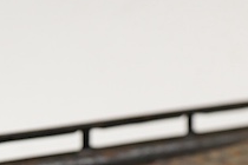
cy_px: 331
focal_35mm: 193
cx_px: 110
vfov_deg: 6.9
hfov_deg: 10.7
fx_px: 1329
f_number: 7.1
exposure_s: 1/125
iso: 1250
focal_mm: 30
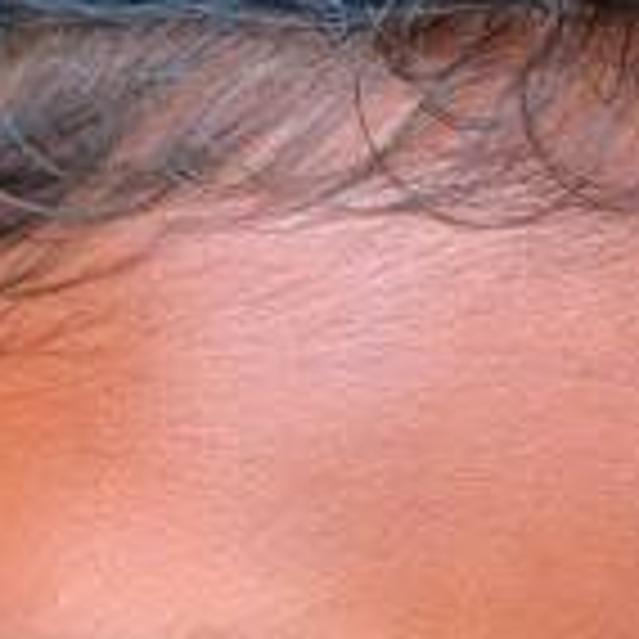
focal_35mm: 389
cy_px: 1078
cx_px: 1148
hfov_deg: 4.5
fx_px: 8124
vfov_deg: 4.5
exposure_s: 1/200
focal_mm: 50
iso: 200
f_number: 3.2
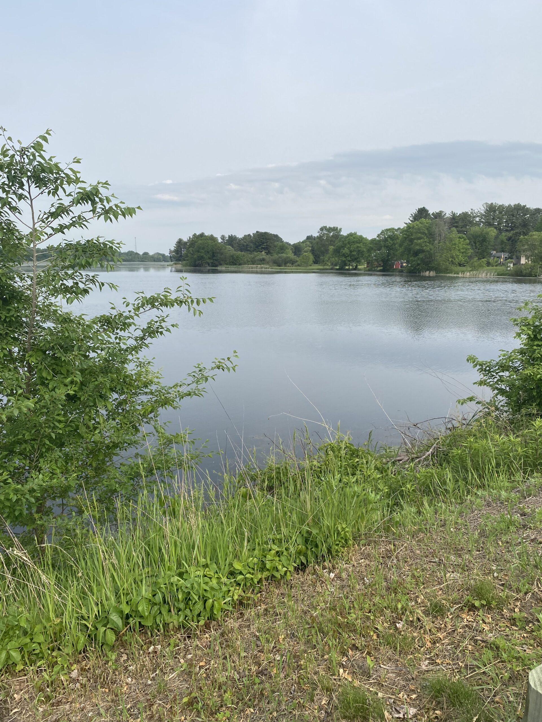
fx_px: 543
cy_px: 361
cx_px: 271
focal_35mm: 26
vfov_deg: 67.3
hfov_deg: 53.1
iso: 32
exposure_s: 1/2141
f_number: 1.8
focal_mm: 4.25
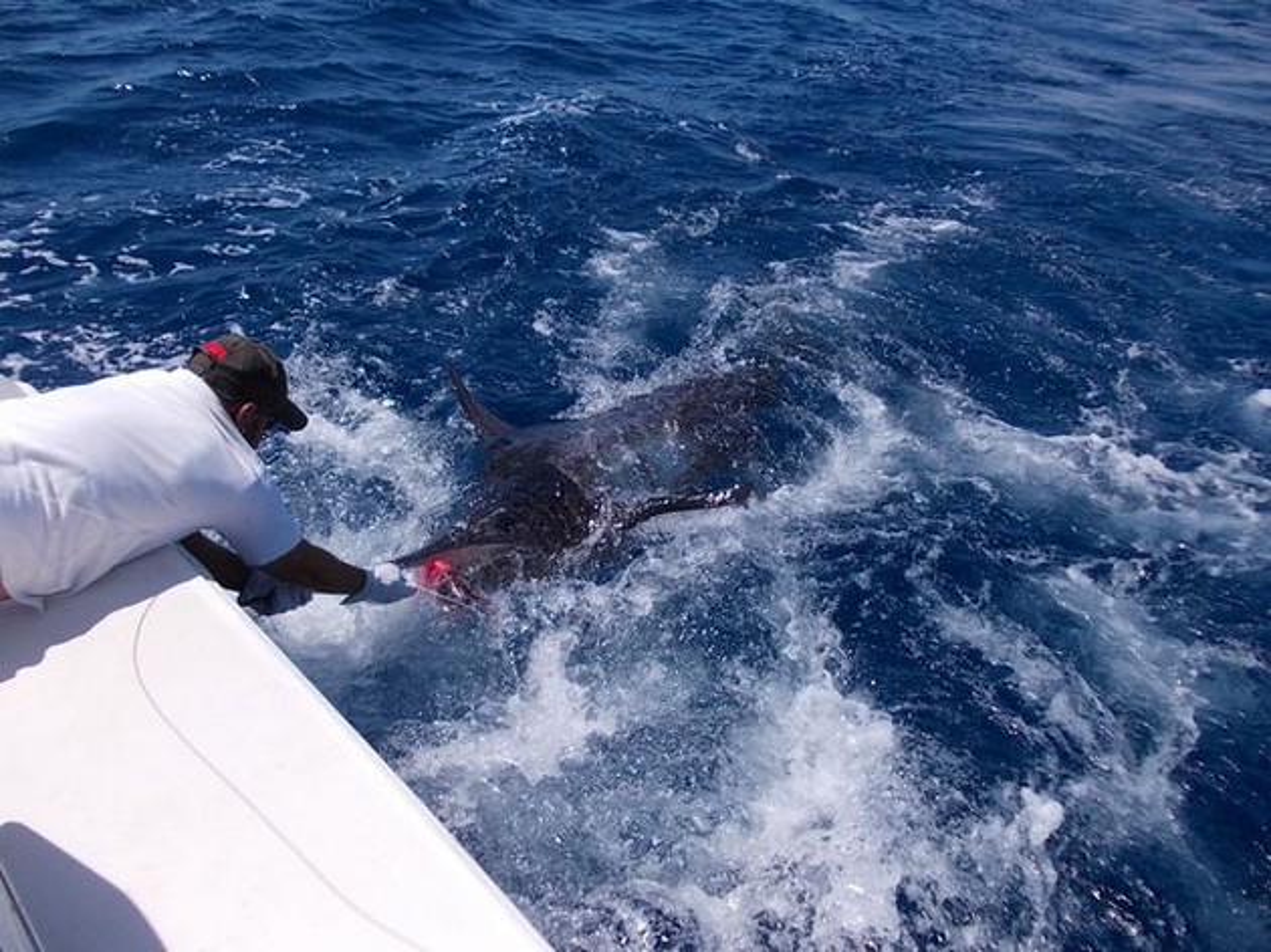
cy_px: 476
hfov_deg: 63.5
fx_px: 1028
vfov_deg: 49.7
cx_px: 636
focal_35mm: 28
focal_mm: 4
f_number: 5.4
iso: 80
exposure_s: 1/500
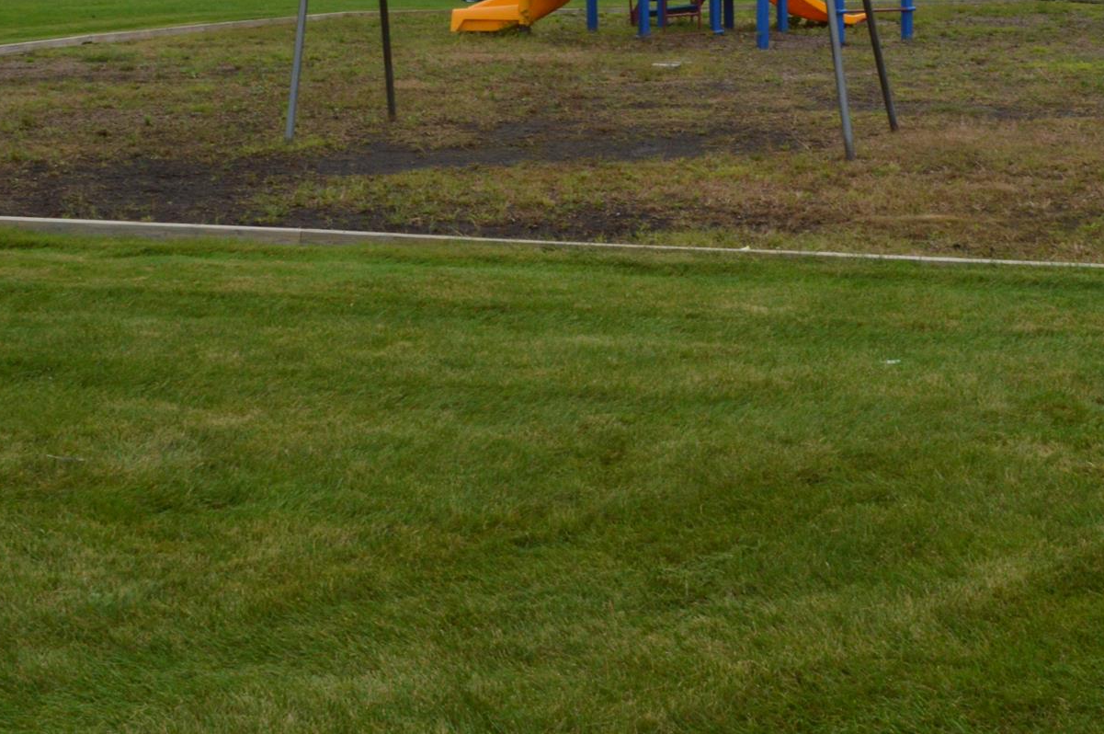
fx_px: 1961
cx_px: 753
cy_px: -74
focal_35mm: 64
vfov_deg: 20.2
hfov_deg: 31.2
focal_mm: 18
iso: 400
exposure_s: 1/125
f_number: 16
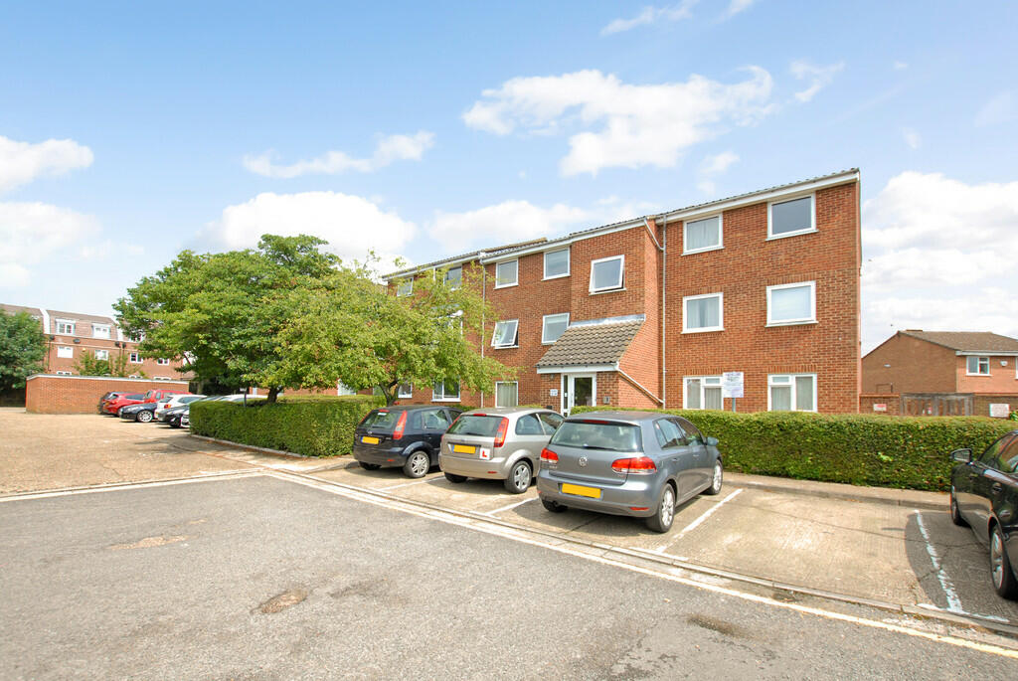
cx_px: 509
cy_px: 340
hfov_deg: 100.3
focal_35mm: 15
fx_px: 425
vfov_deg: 77.5
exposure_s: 1/500
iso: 250
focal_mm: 10
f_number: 5
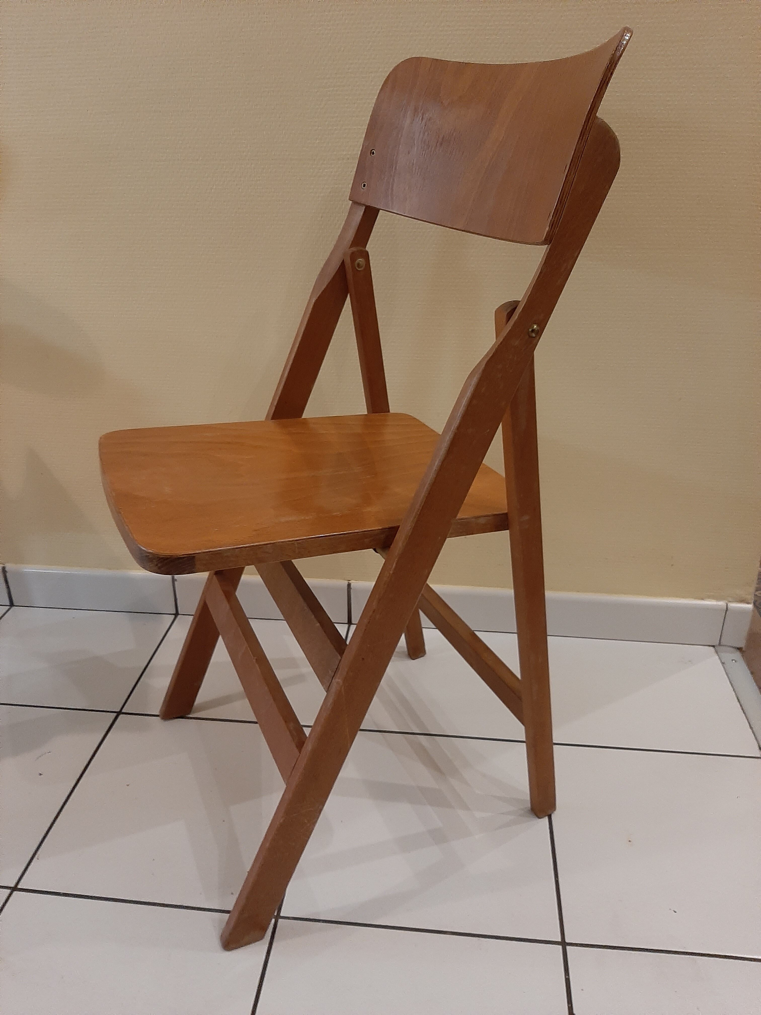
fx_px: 762
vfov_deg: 67.3
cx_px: 380
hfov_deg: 53.1
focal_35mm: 26
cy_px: 508
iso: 200
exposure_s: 1/50
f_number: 1.7
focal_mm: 3.93
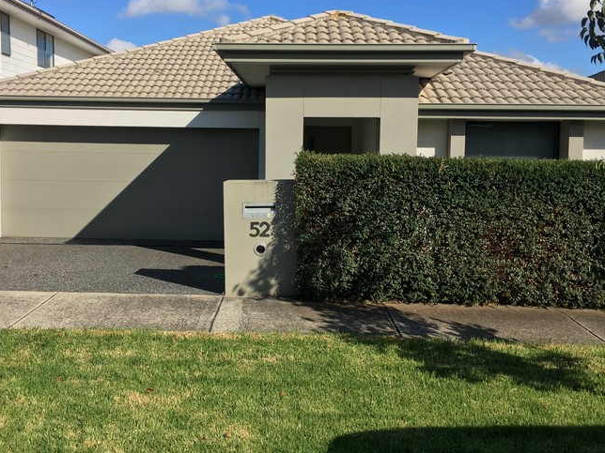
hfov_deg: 51.3
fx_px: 629
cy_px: 197
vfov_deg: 39.6
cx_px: 283
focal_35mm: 36
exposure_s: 1/1508
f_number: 2.2
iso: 25
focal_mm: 4.15
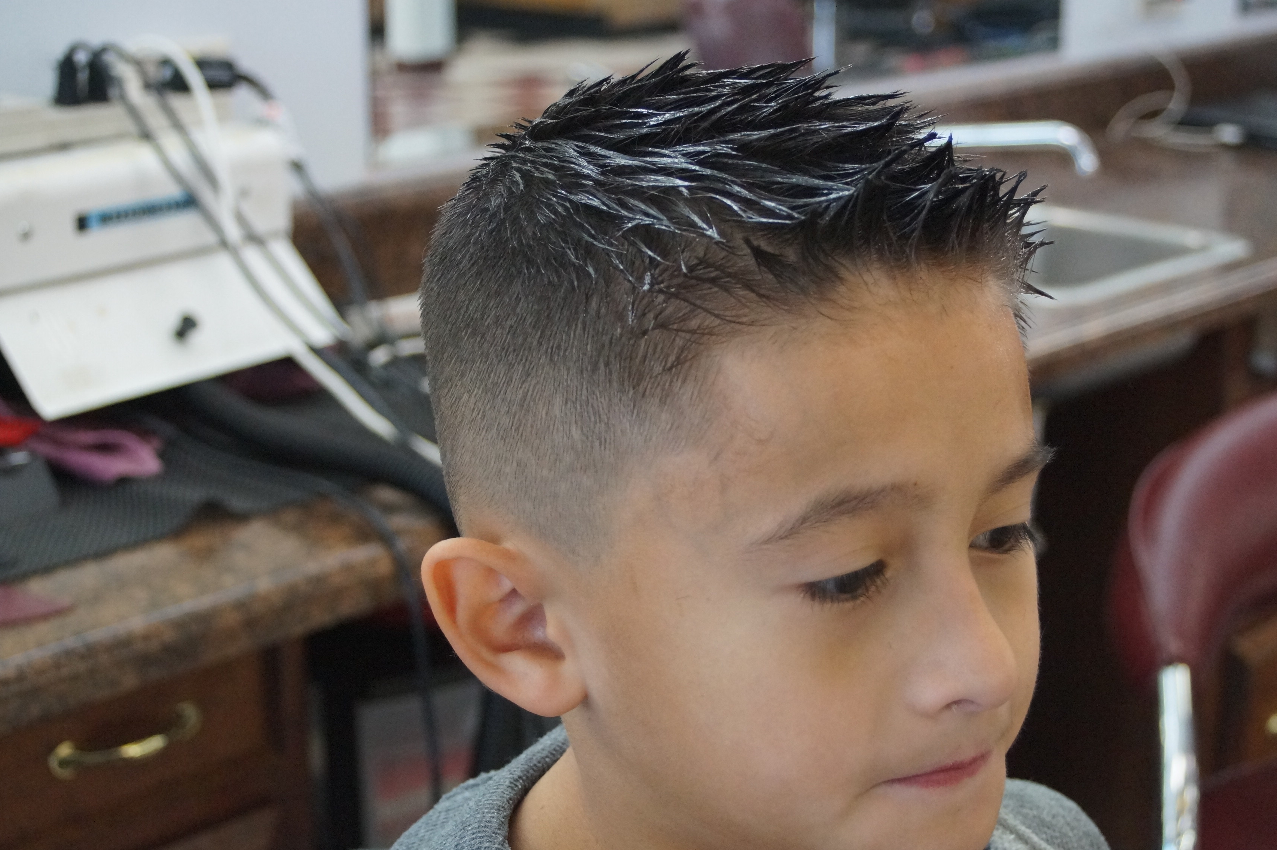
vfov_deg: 22.7
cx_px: 687
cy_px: 467
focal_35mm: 60
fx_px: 2111
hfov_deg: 33.6
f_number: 5
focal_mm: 35
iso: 2500
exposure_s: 1/160
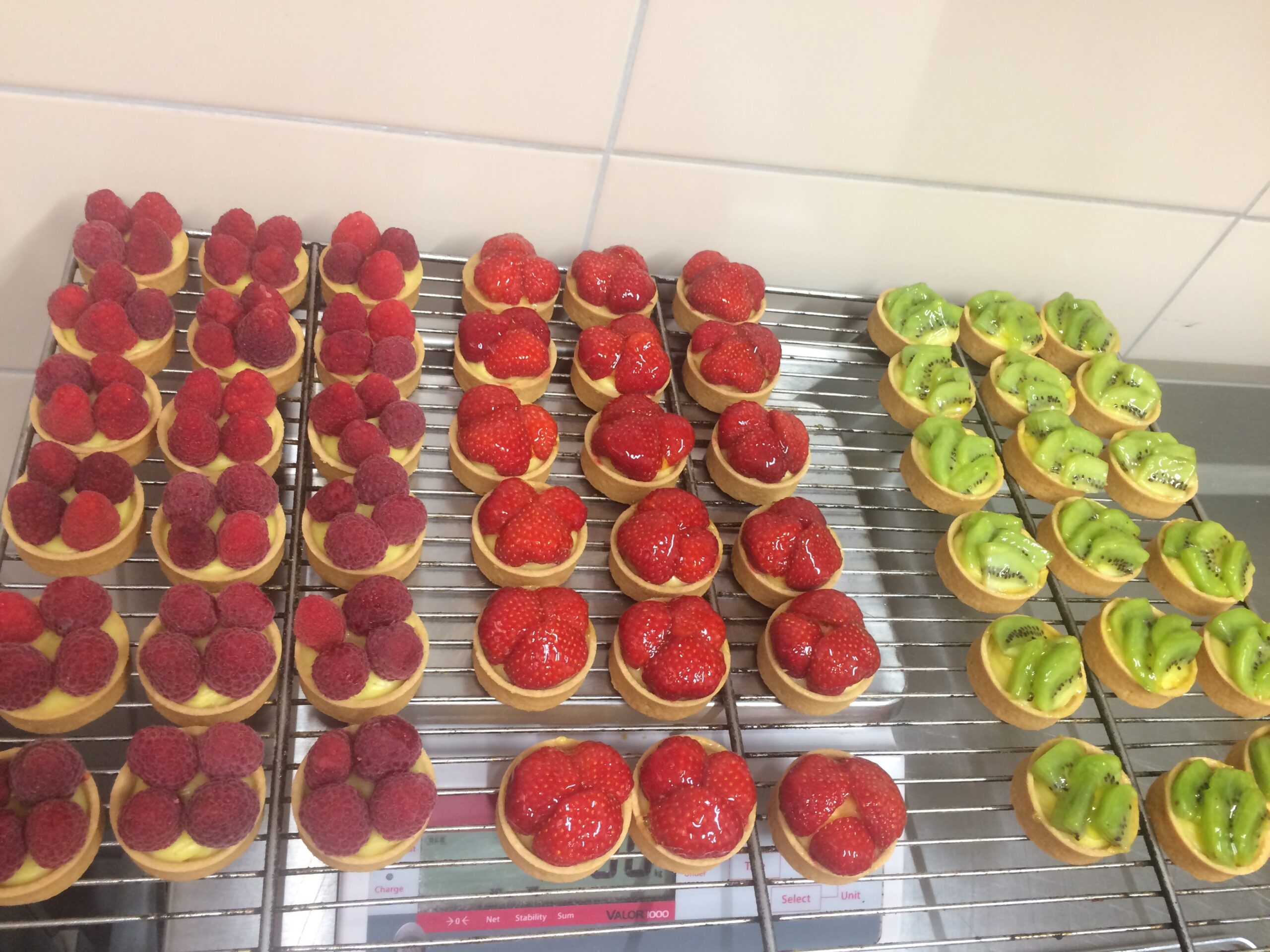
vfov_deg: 48.2
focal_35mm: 29
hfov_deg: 61.7
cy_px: 476
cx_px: 635
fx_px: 1064
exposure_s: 1/33
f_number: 2.2
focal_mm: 4.15
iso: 100
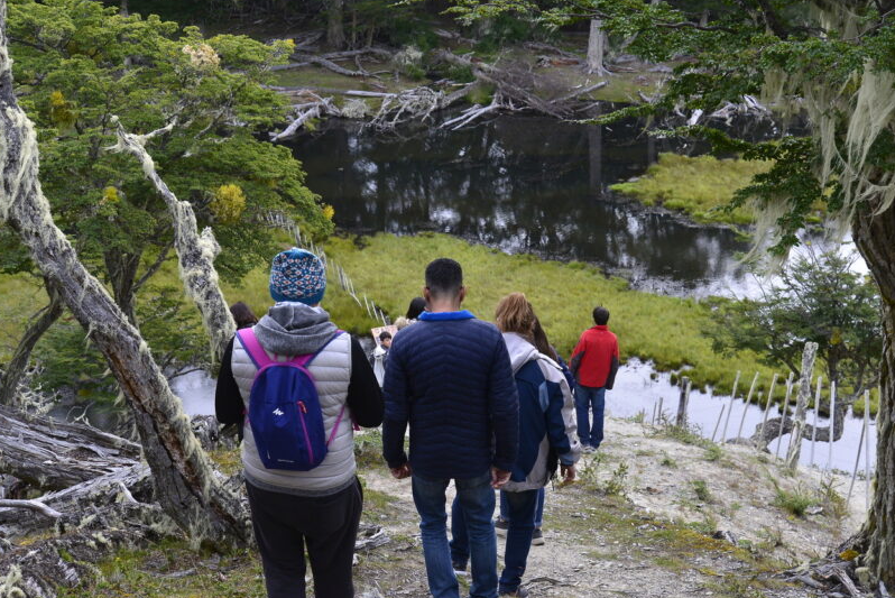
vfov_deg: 23.0
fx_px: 1468
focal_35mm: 59
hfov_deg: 33.9
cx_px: 488
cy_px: 268
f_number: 5.6
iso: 1250
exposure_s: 1/800
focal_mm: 46
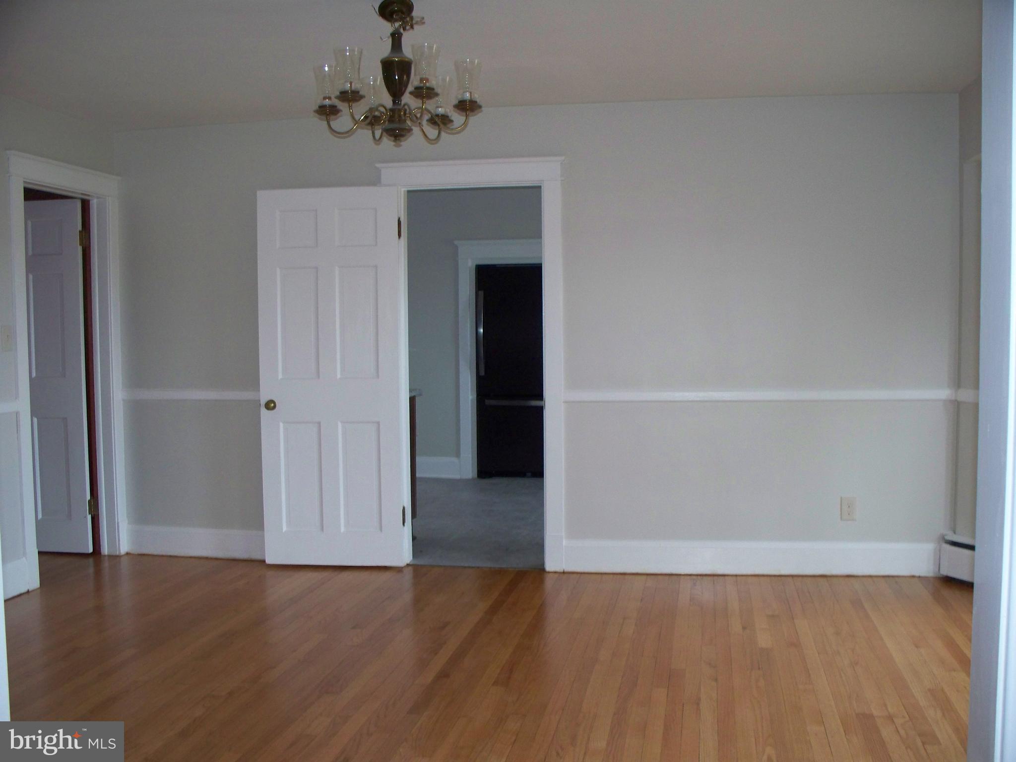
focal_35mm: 36
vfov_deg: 39.7
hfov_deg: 51.4
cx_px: 508
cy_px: 381
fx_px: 1057
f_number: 2.8
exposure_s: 1/40
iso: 200
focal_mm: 7.54
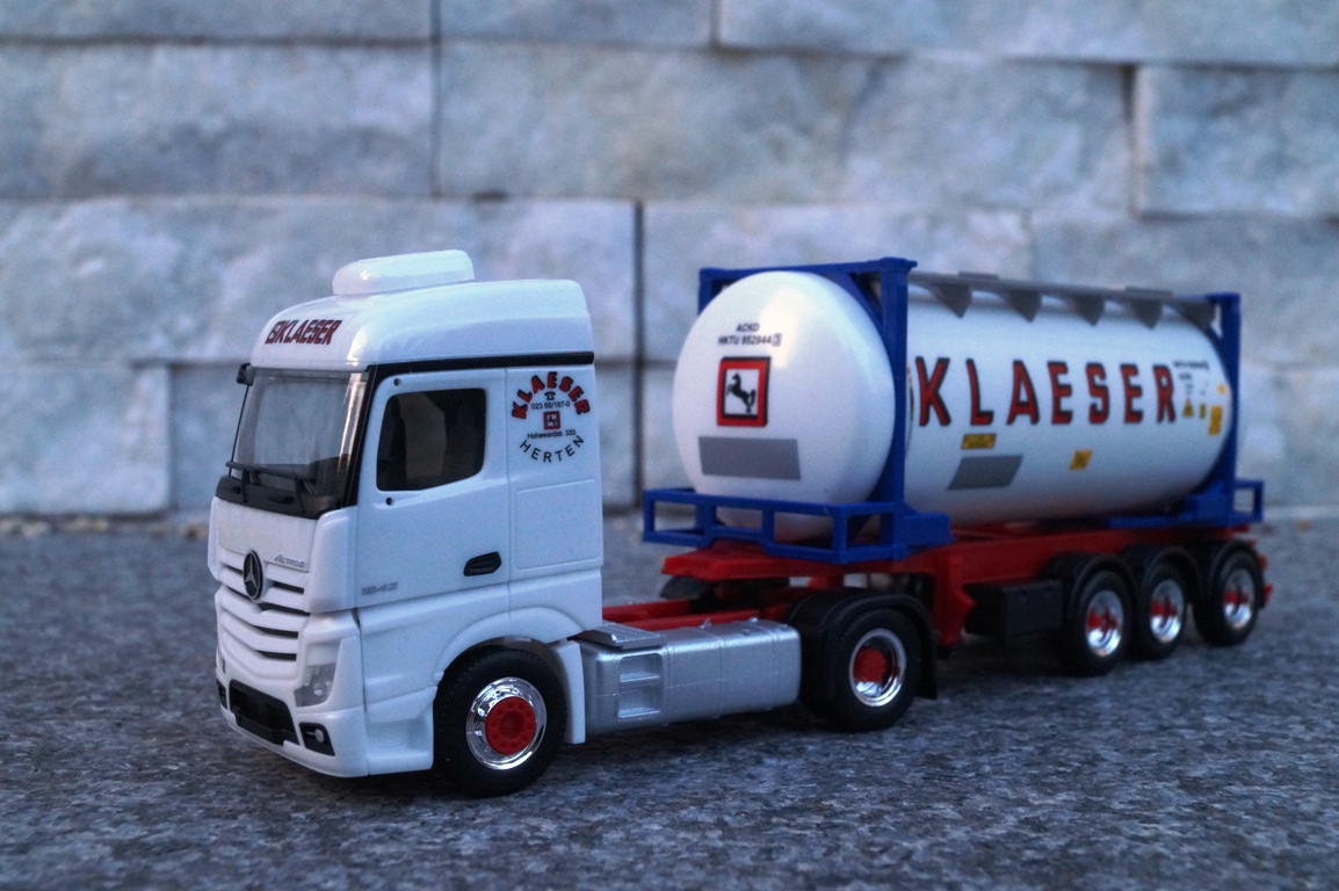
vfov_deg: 29.8
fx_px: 1673
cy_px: 446
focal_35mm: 45
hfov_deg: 43.6
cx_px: 670
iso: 1600
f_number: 16
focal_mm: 30
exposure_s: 1/60
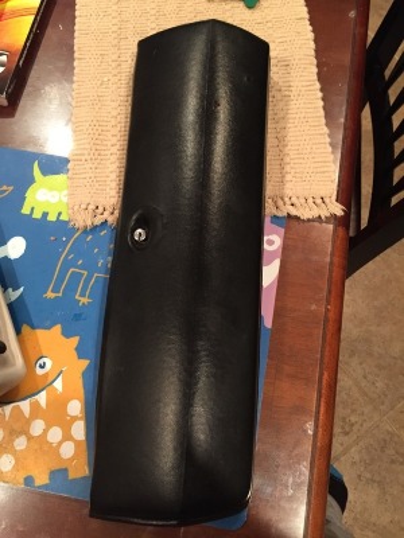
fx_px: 451
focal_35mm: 29
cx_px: 202
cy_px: 269
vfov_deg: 61.7
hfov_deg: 48.2
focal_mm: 4.15
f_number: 2.2
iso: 250
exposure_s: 1/24
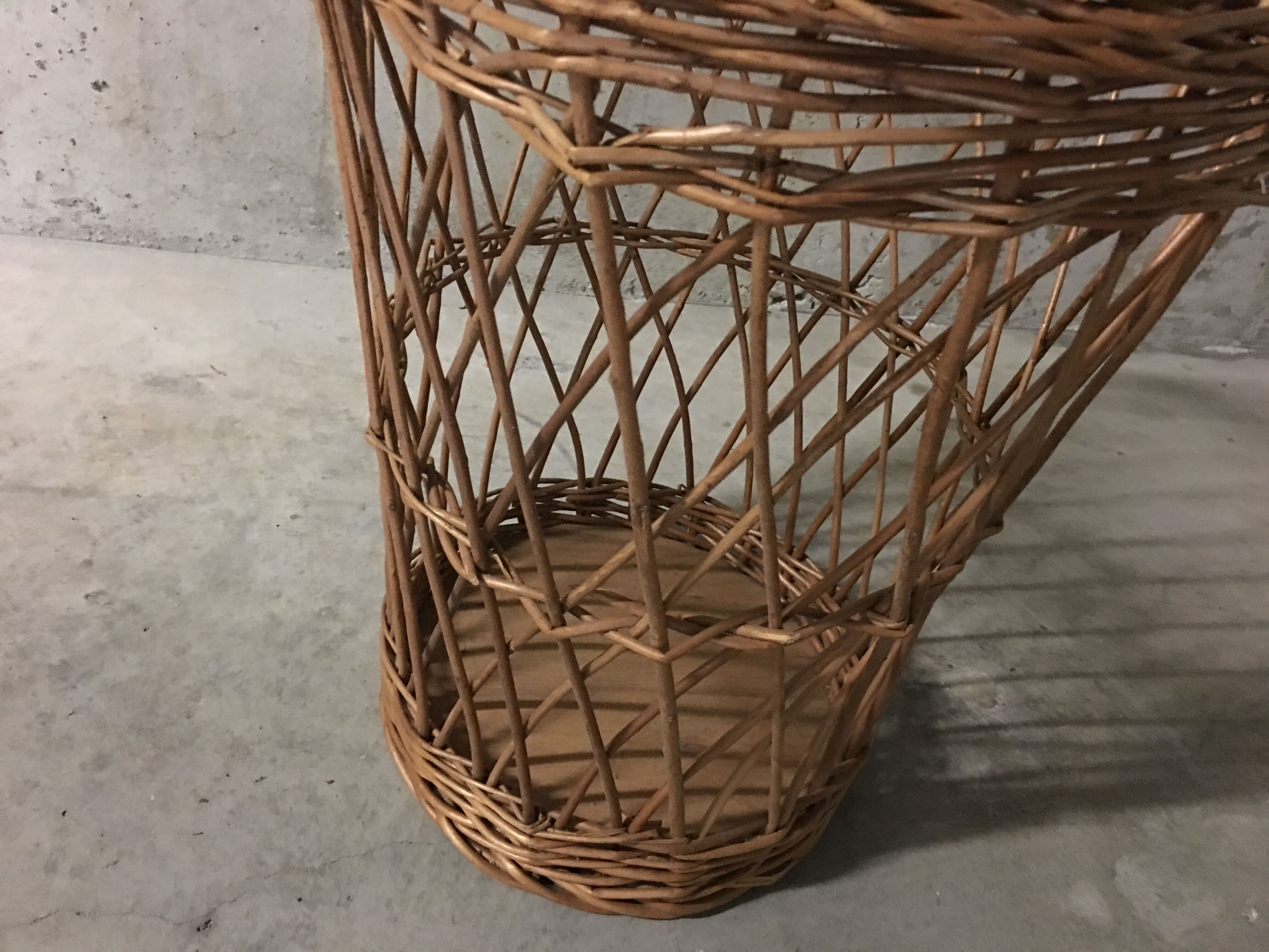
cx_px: 634
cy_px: 476
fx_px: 1063
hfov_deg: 61.7
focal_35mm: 29
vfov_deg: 48.2
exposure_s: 1/4
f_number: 2.2
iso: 125
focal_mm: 4.15
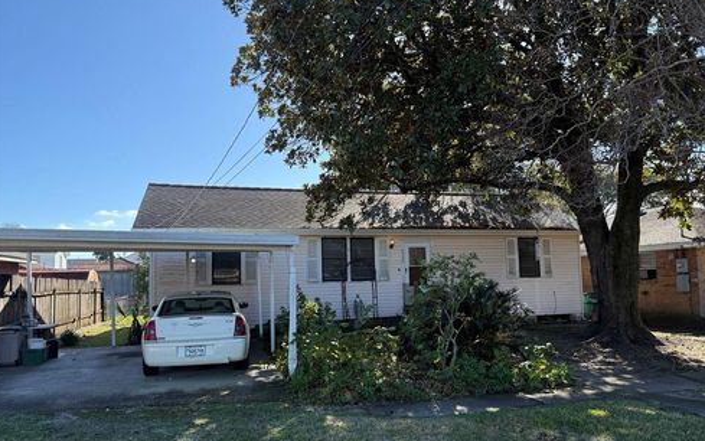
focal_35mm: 26
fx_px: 500
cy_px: 250
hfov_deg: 70.4
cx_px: 352
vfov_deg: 47.5
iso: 100
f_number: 1.78
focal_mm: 6.76
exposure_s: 1/1770
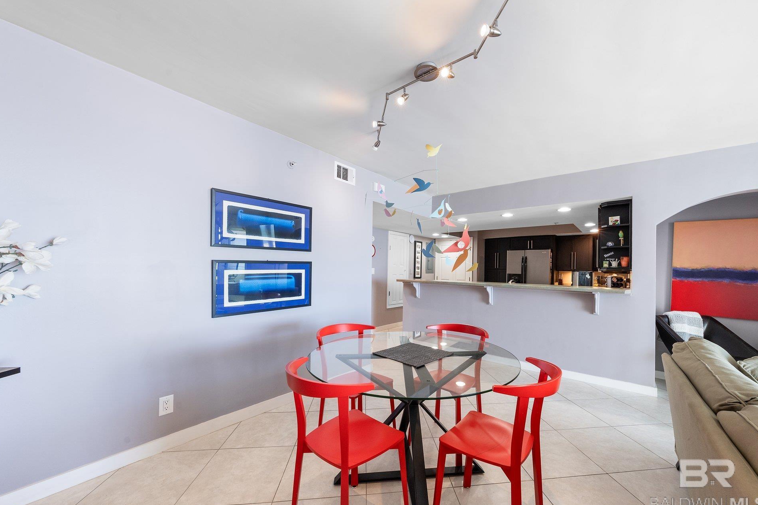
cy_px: 271
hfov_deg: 104.2
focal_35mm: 14
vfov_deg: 81.1
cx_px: 399
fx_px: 295
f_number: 10
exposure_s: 1/3
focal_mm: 13
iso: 500
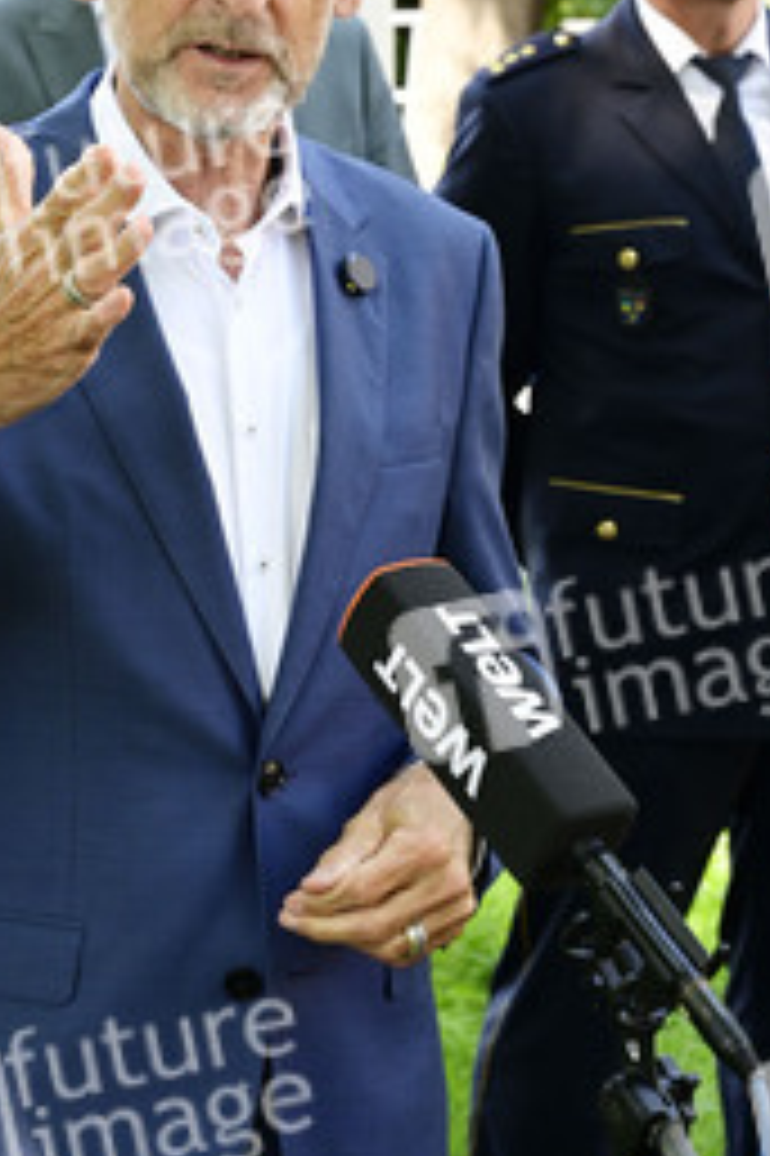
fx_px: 3502
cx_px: 212
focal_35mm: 109
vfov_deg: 18.7
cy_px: 432
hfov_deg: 12.5
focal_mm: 70
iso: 1000
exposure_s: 1/200
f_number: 8
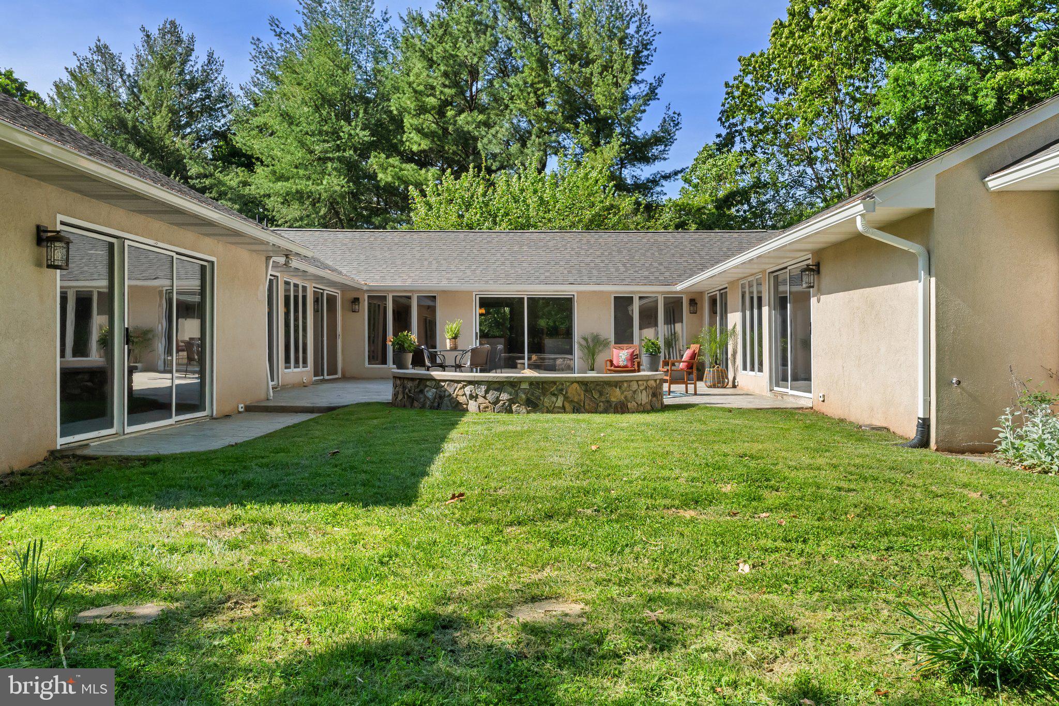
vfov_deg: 46.4
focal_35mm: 28
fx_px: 824
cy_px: 353
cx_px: 530
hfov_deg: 65.5
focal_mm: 19
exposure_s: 1/800
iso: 640
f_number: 8
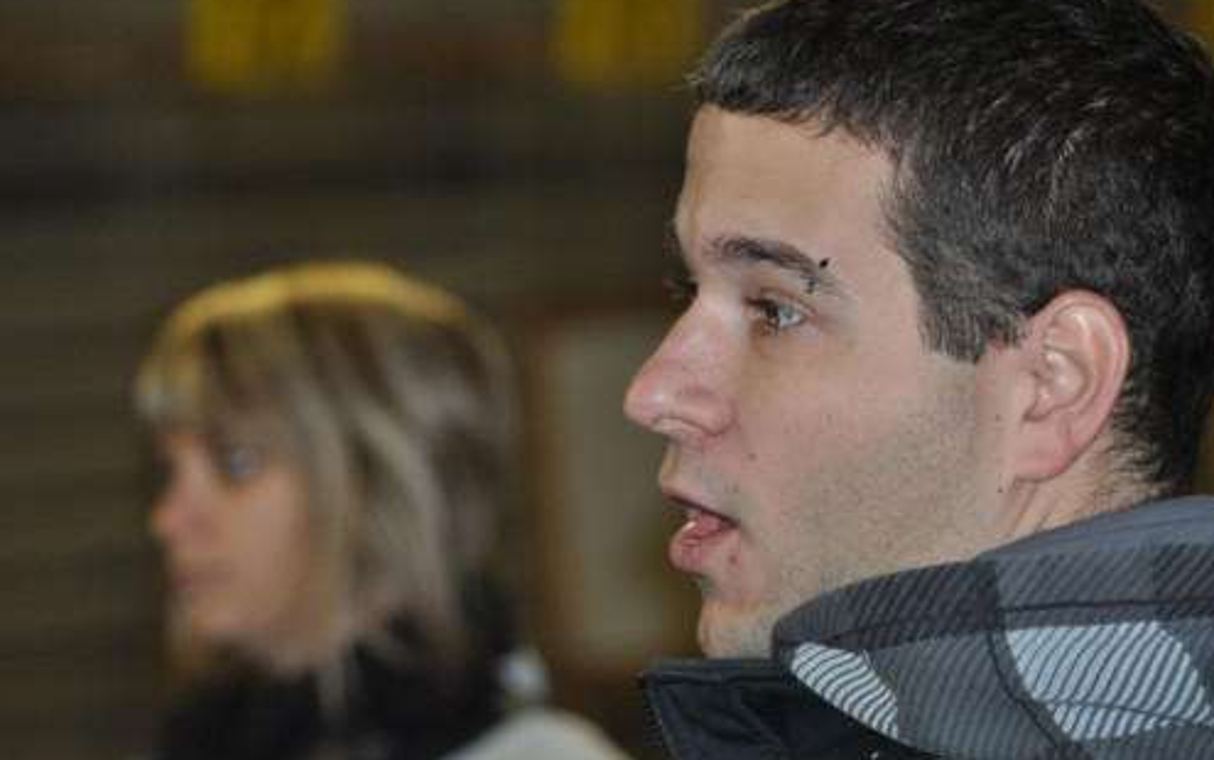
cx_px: 608
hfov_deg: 11.1
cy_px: 370
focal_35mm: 188
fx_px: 6224
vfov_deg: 7.0
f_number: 4.8
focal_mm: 122
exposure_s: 1/60
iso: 800
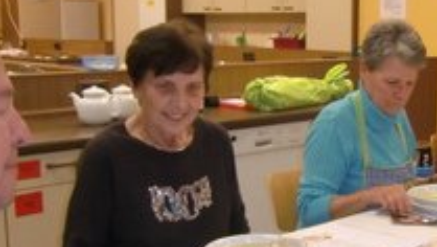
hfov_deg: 34.2
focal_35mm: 60
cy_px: 165
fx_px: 696
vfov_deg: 20.0
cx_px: 322
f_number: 3.2
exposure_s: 1/60
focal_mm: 4.3
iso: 400
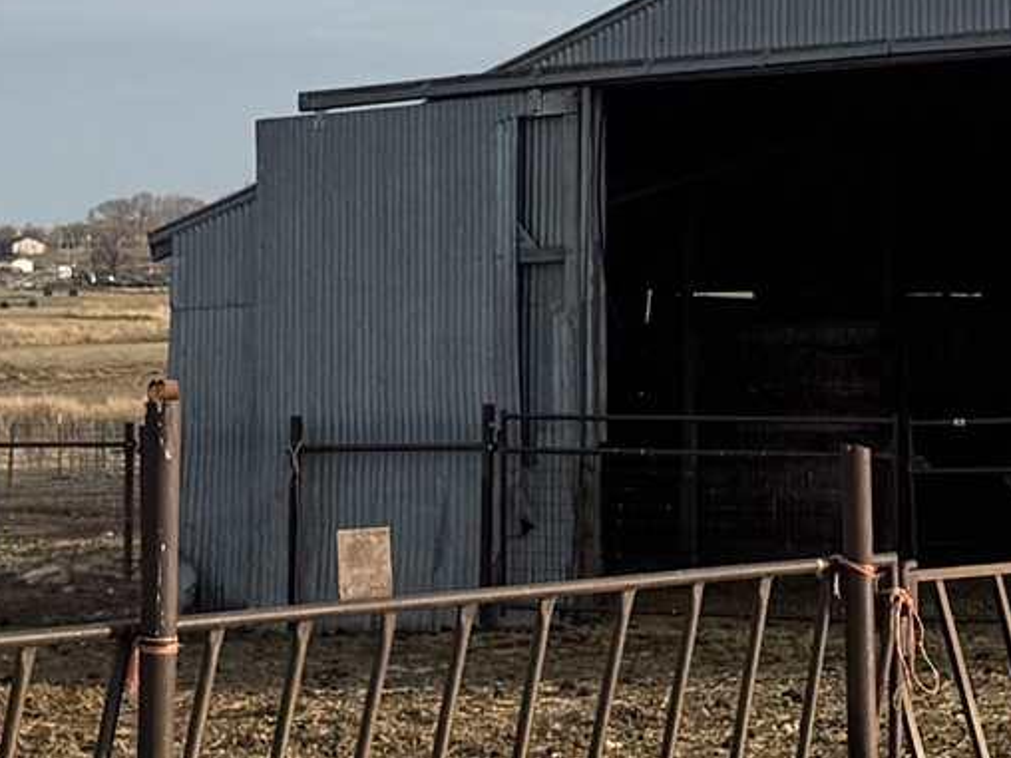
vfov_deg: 10.1
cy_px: -117
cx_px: 1007
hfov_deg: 13.4
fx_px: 4235
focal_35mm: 145
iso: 80
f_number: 1.78
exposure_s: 1/2710
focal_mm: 6.76
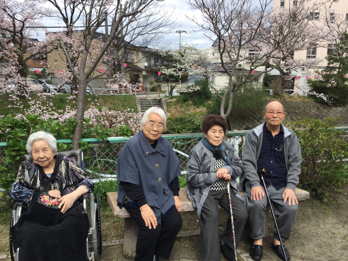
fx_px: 312
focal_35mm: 31
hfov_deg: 58.4
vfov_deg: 45.4
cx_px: 174
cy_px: 130
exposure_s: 1/747
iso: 25
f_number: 2.4
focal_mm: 3.3
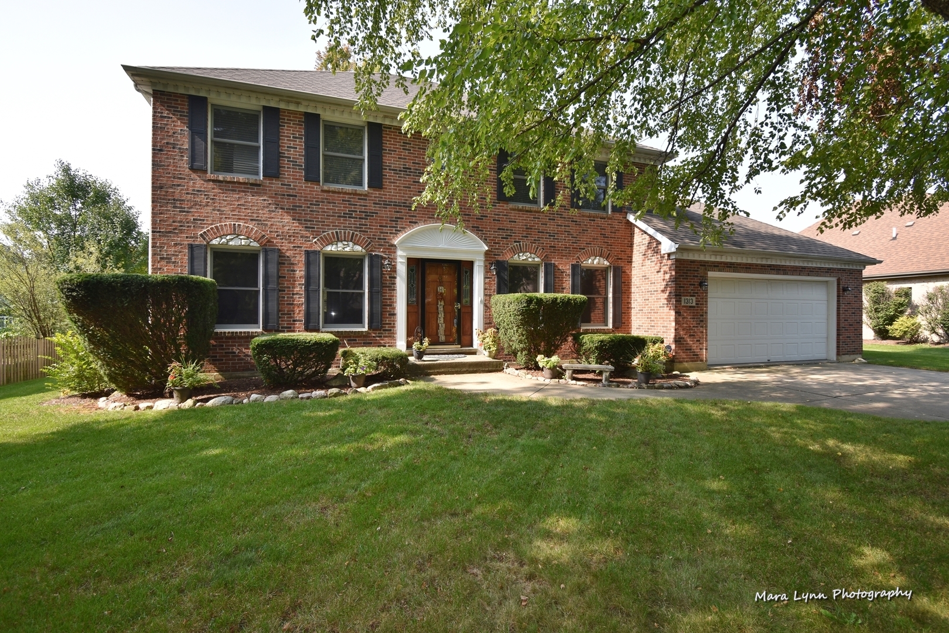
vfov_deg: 72.1
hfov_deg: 95.0
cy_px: 316
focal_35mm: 16
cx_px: 474
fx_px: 435
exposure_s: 1/125
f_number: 5.6
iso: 100
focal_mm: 11
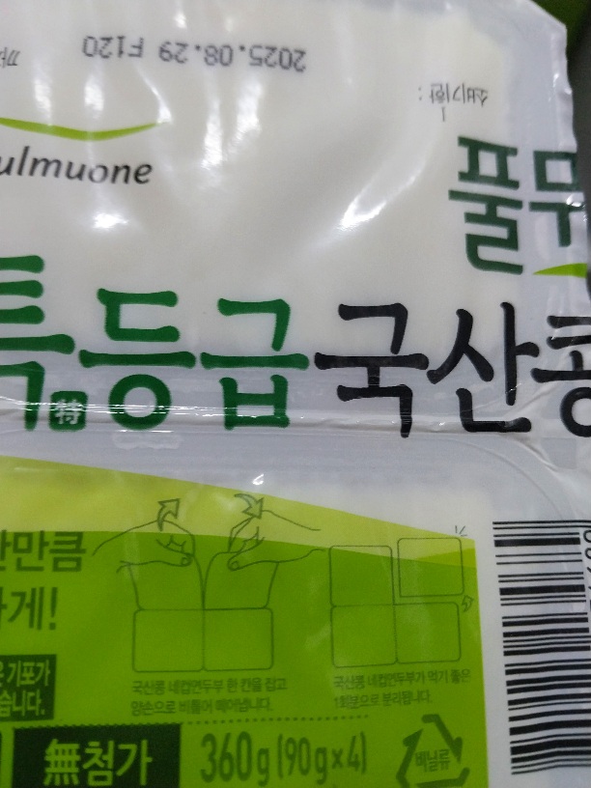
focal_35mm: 26
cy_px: 394
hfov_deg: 53.1
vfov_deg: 67.3
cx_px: 296
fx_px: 592
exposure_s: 1/60.2
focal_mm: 4
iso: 125
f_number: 1.8
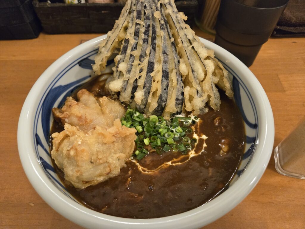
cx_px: 152
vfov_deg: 58.9
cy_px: 114
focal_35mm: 23
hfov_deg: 73.9
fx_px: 203
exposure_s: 1/100
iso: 1250
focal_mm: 5.4
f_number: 1.8
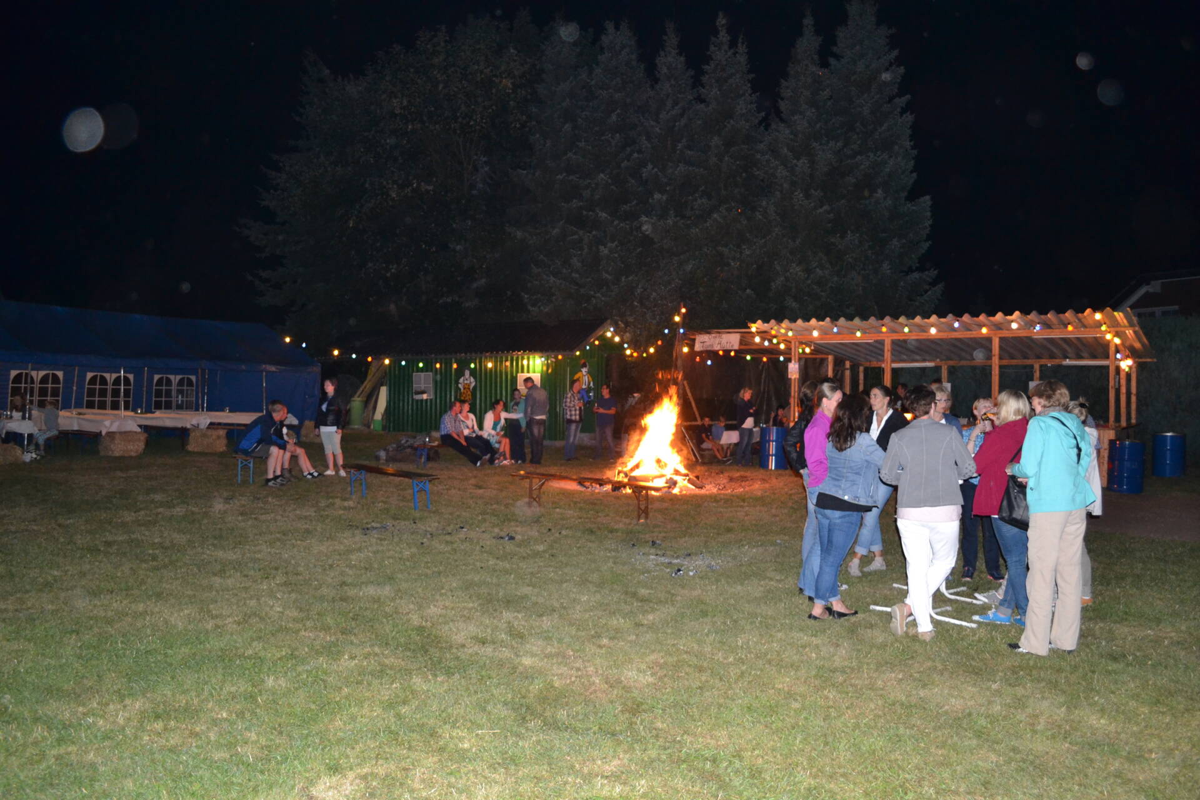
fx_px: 900
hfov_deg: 67.4
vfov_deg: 47.9
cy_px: 400
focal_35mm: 27
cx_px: 600
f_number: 3.5
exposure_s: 1/60
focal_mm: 18
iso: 1600
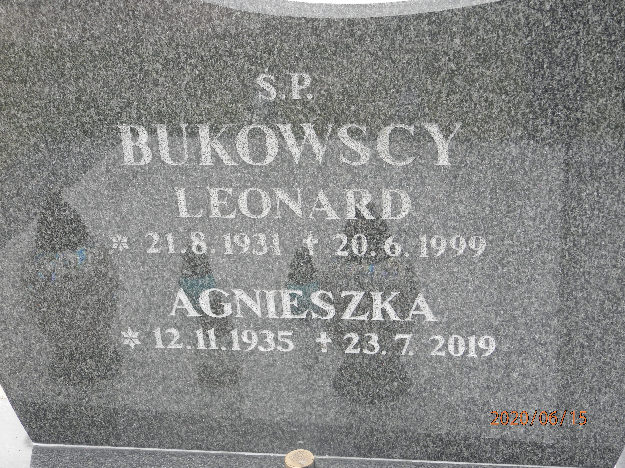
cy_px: 234
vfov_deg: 26.6
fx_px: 993
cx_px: 312
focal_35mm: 55
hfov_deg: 34.9
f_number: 3.8
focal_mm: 9.9
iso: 80
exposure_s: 1/125
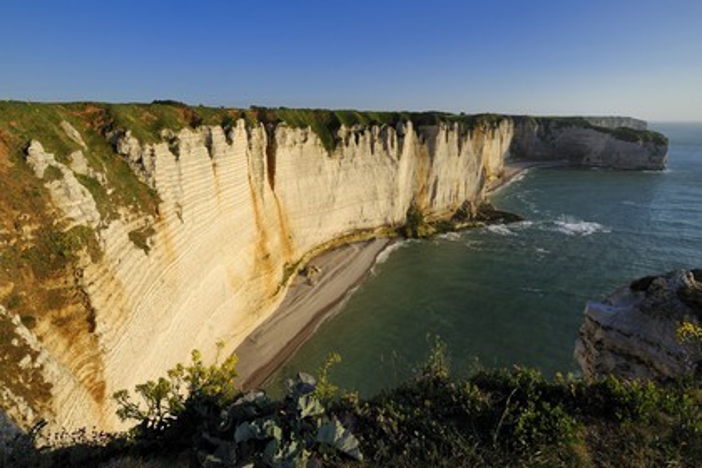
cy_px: 234
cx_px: 351
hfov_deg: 104.3
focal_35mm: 14
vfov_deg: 81.2
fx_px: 273
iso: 200
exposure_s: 1/250
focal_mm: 14
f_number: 13
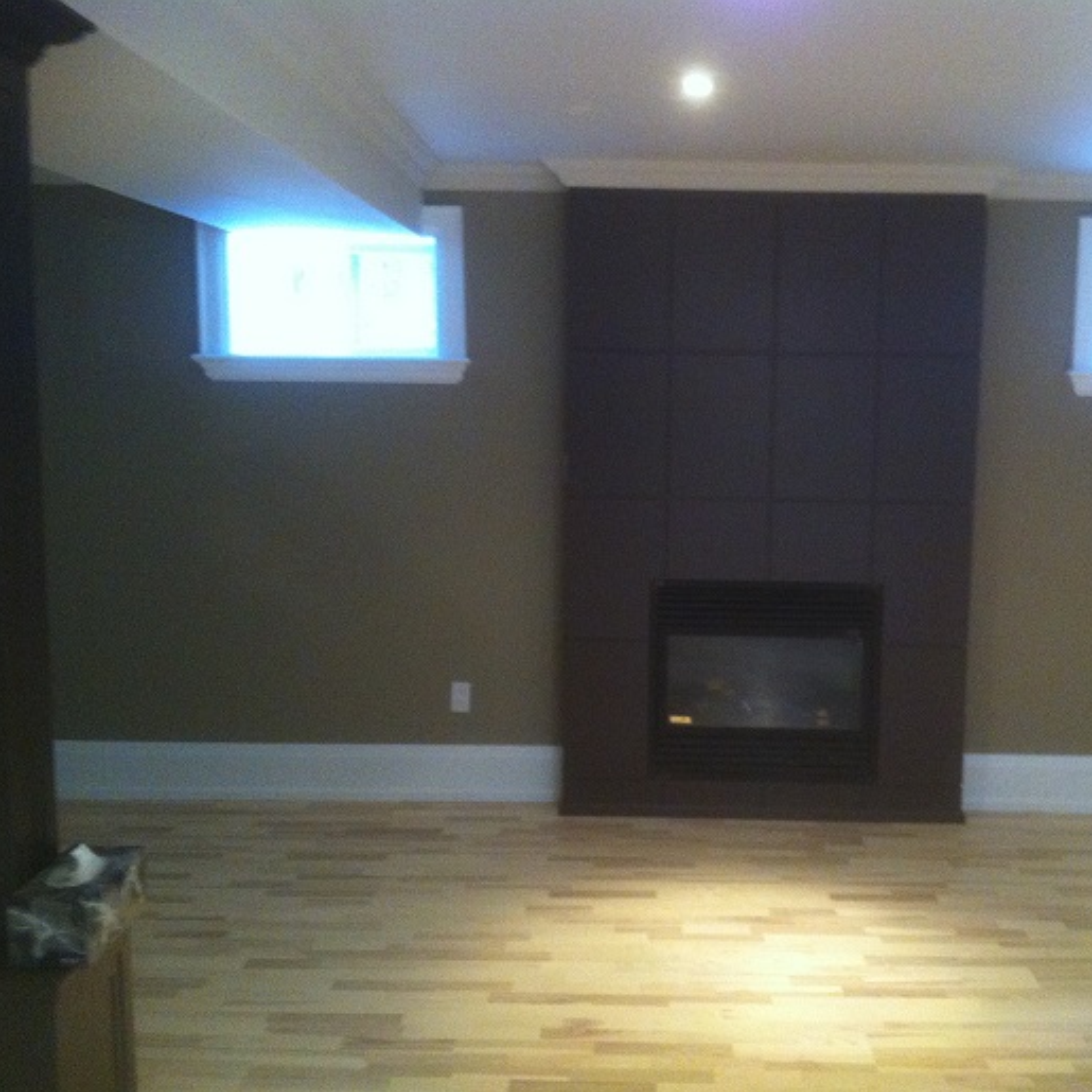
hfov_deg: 39.9
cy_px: 545
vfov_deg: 40.0
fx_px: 1499
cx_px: 653
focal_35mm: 42
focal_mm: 3.85
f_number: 2.8
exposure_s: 1/15
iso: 400
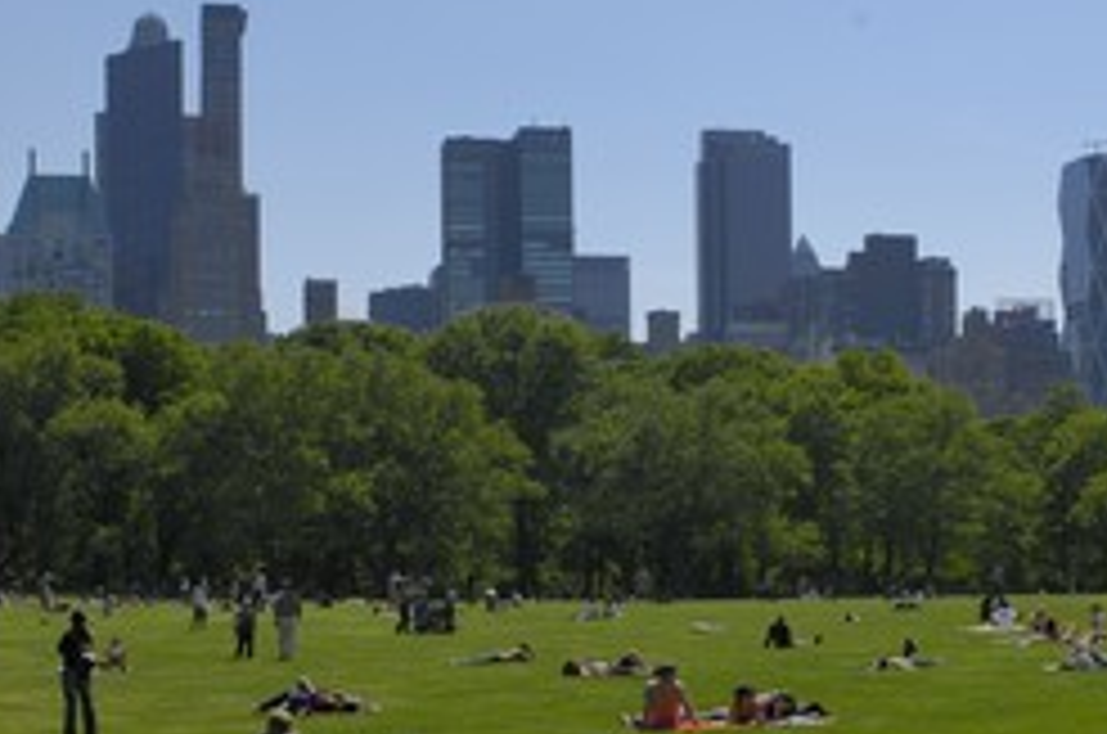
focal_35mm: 72
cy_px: 576
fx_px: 2210
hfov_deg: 28.1
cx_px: 655
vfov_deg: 18.7
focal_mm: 28
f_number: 11
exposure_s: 1/250
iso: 100
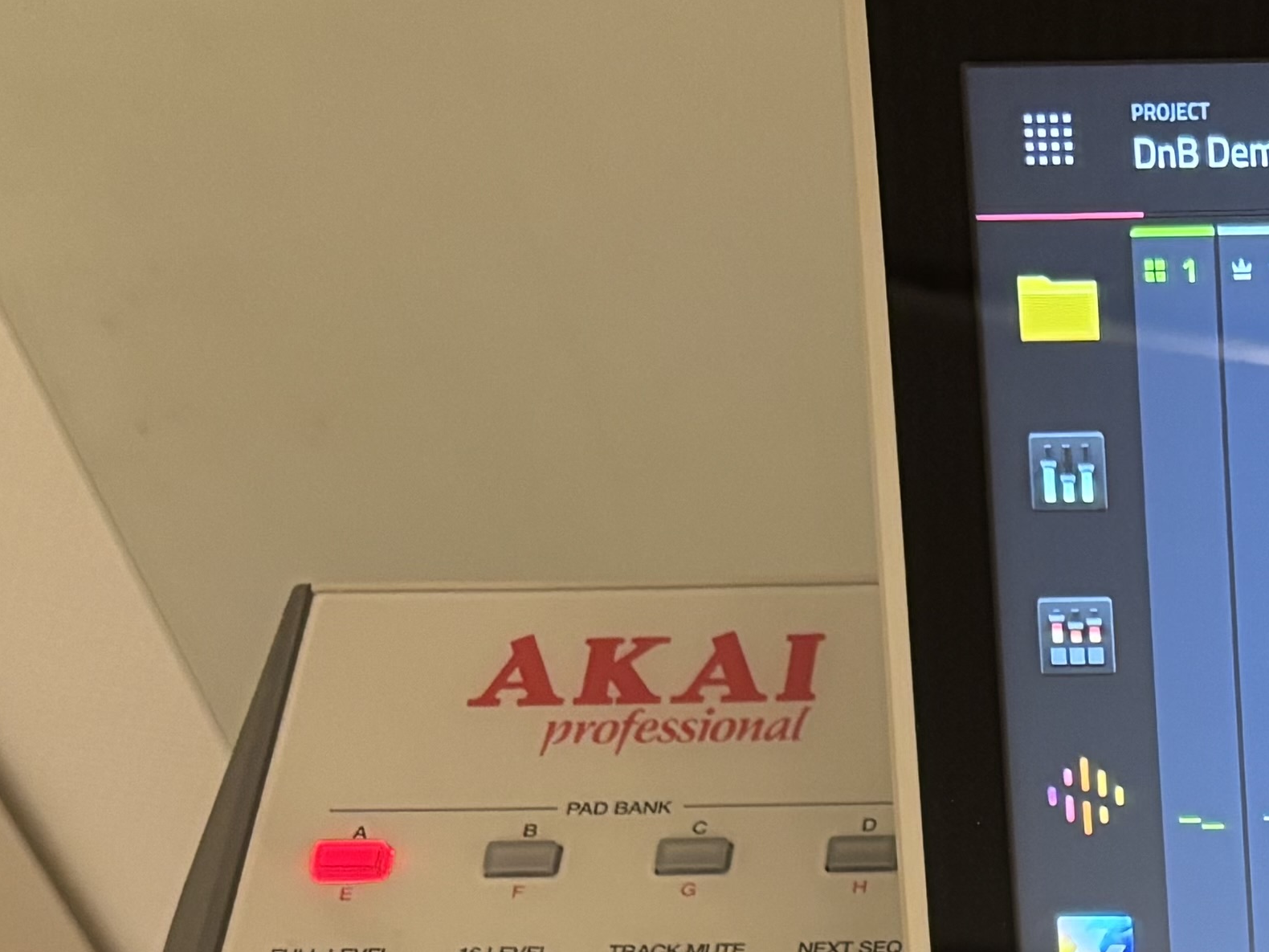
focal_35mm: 94
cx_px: 1823
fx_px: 3446
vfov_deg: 14.2
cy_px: 1609
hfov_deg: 18.7
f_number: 1.6
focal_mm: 5.96
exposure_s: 1/50
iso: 500
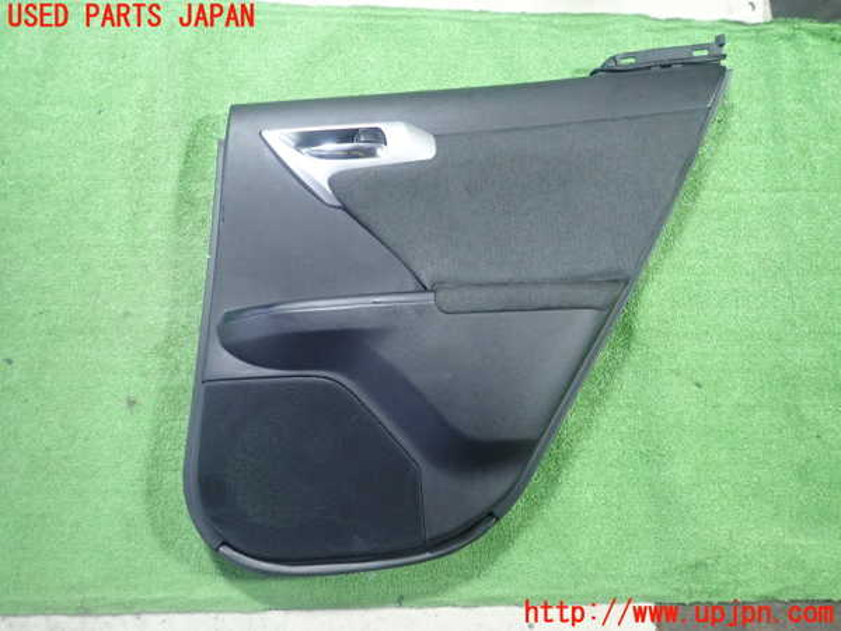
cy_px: 316
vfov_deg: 54.9
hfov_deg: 69.4
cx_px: 420
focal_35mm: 25
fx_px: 607
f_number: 2
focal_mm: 4.5
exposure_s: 1/30
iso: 400
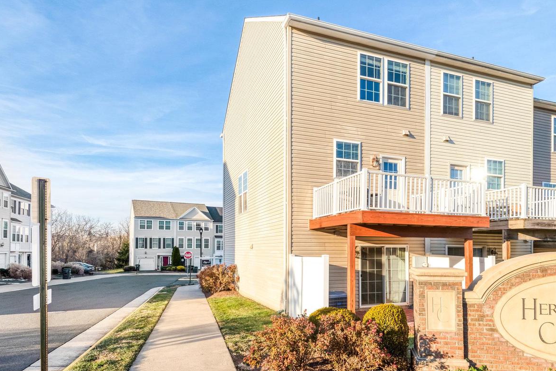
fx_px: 324
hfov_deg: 79.9
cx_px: 341
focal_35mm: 21
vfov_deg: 59.4
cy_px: 205
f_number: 8
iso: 400
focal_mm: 17
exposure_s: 1/800
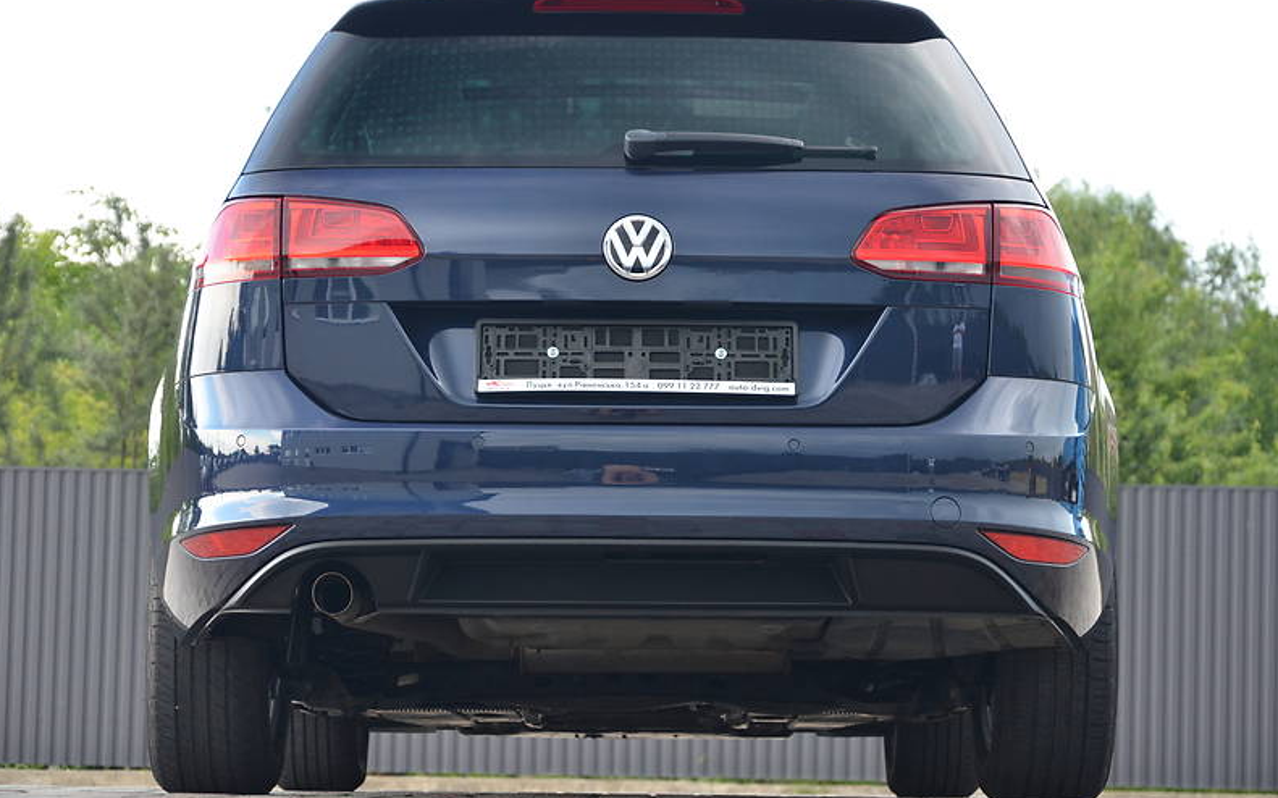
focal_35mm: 108
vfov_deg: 12.1
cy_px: 393
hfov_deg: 19.3
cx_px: 638
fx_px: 3761
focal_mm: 70
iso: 800
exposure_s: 1/60
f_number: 5.3
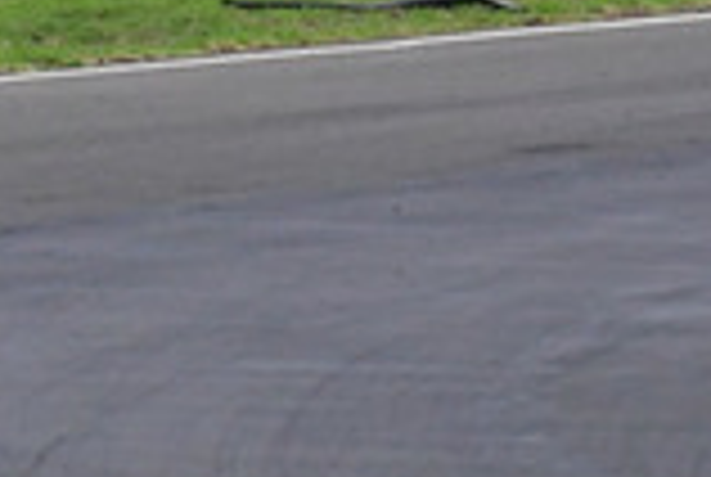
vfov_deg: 0.4
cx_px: 1472
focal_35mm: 3186
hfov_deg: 0.6
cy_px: -166
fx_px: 63041
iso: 2000
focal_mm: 420
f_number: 9
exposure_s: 1/640
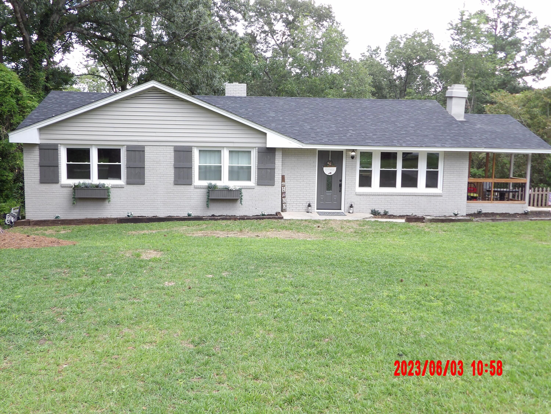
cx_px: 276
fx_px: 525
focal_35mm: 33
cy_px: 207
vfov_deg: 42.9
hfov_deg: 55.4
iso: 100
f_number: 3.1
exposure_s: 1/161
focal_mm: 5.9
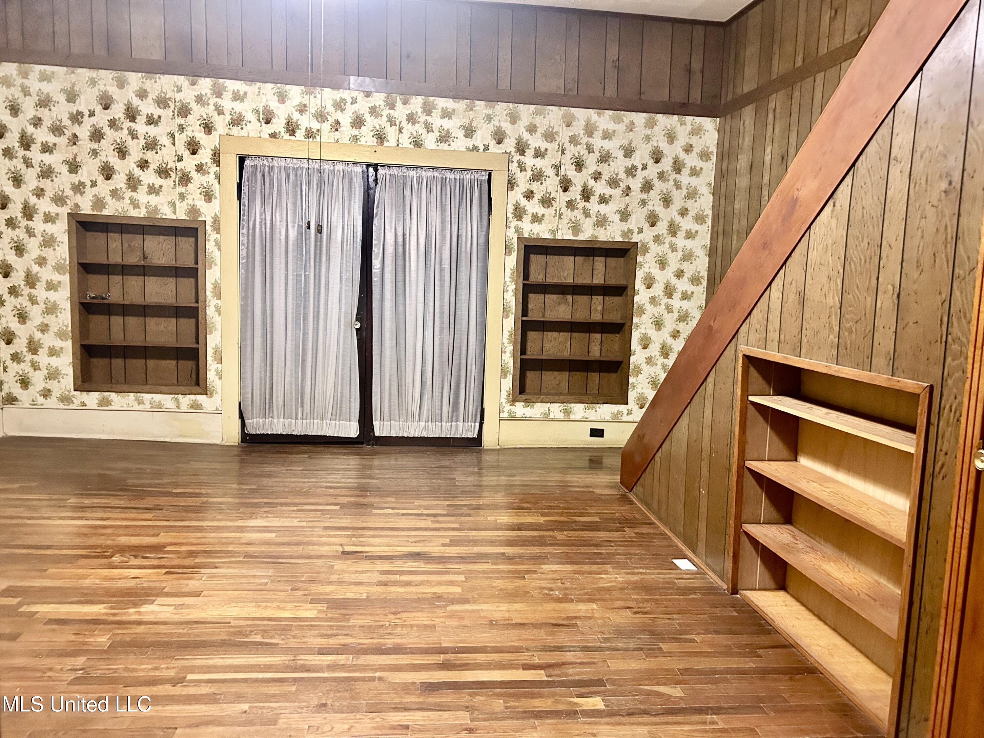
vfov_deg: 53.1
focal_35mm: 26
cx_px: 492
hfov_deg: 67.3
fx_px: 739
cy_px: 369
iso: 500
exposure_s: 1/40
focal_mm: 5.7
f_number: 1.5
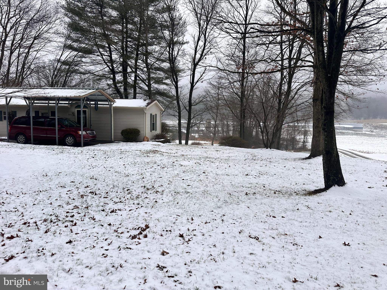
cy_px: 145
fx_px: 268
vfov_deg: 56.8
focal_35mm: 24
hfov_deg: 71.6
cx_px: 194
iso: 80
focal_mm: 6.86
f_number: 1.78
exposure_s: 1/611
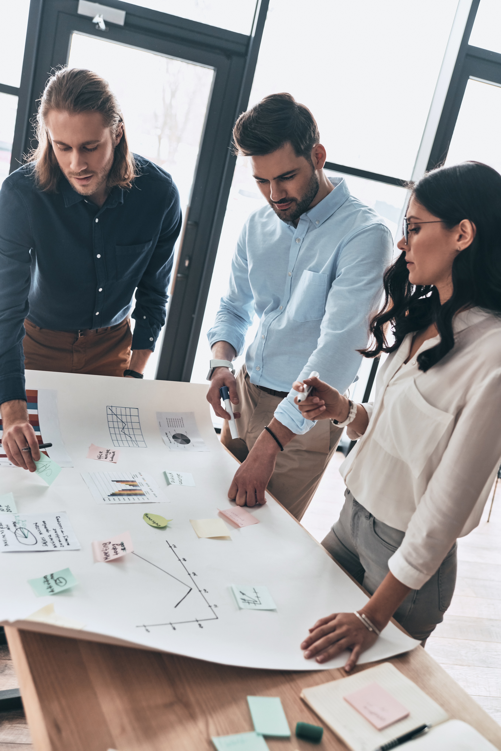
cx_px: 250
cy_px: 376
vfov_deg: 54.4
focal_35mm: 35
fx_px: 730
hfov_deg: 37.9
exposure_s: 1/160
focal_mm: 35
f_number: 3.2
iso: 500
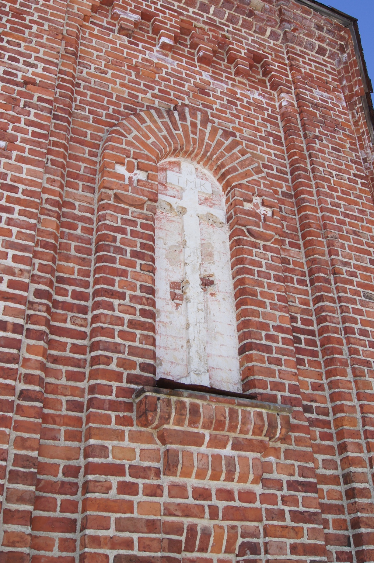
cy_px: 239
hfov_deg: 34.2
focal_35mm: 39
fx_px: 609
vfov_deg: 49.4
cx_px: 179
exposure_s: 1/160
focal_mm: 22
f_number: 8
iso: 100
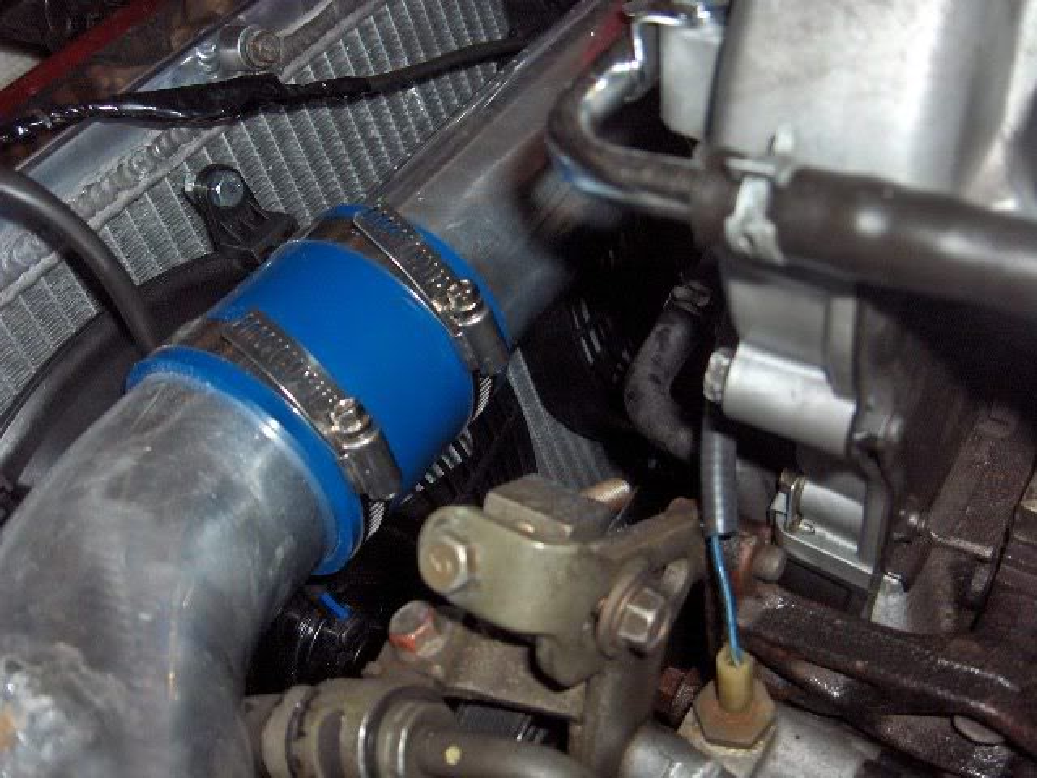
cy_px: 389
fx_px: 1168
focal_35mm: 39
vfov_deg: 36.8
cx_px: 518
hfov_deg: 47.9
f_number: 2.8
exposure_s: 1/60
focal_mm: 8
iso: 100
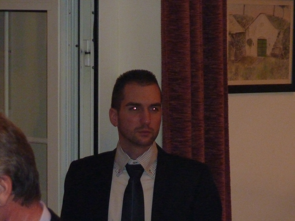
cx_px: 148
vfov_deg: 5.5
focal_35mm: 271
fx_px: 2309
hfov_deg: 7.3
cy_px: 110
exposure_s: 1/50
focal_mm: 37
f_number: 4.6
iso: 800
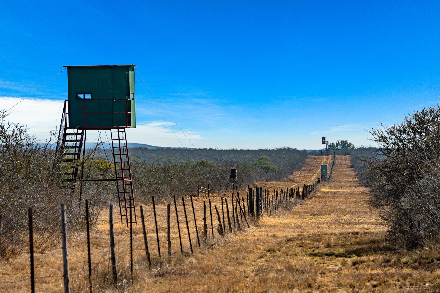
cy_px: 146
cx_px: 220
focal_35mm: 197
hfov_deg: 10.4
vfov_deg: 7.0
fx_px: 2407
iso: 125
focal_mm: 197
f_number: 10
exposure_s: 1/500
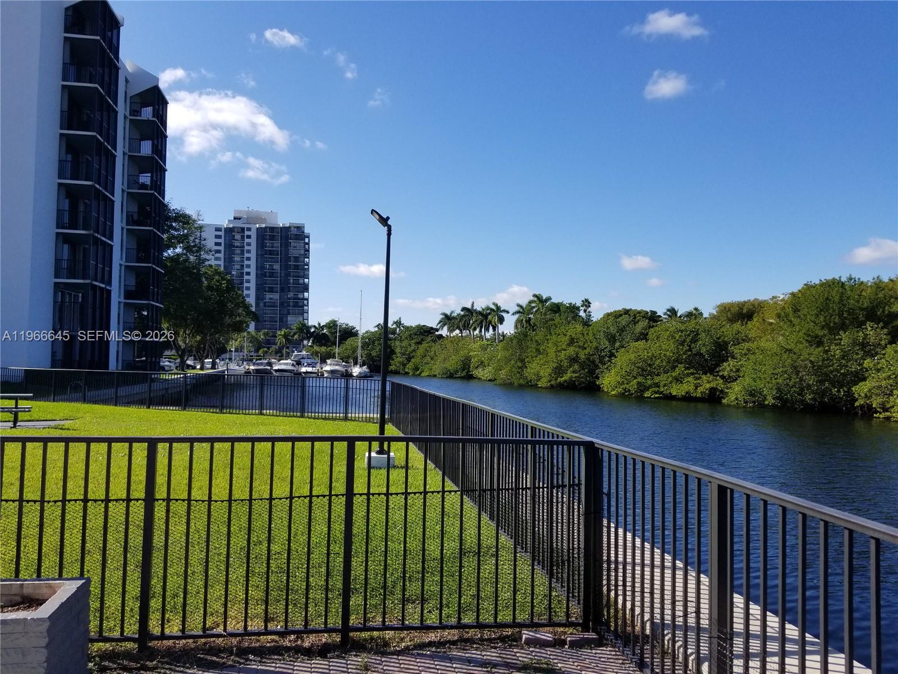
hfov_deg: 67.3
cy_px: 337
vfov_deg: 53.1
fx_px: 674
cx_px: 449
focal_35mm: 26
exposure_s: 1/2752
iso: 50
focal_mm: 4.25
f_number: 1.7
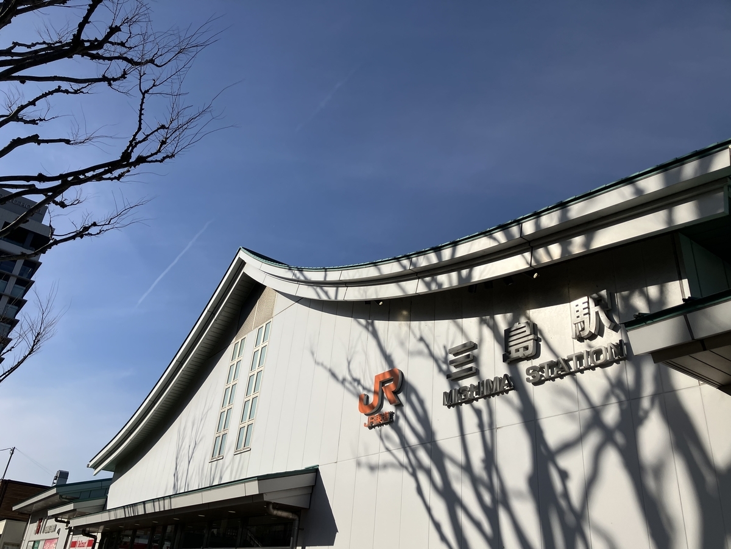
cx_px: 366
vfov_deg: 49.7
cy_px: 274
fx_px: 591
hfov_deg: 63.4
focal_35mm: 28
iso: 32
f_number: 1.8
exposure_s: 1/4049
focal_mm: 3.99
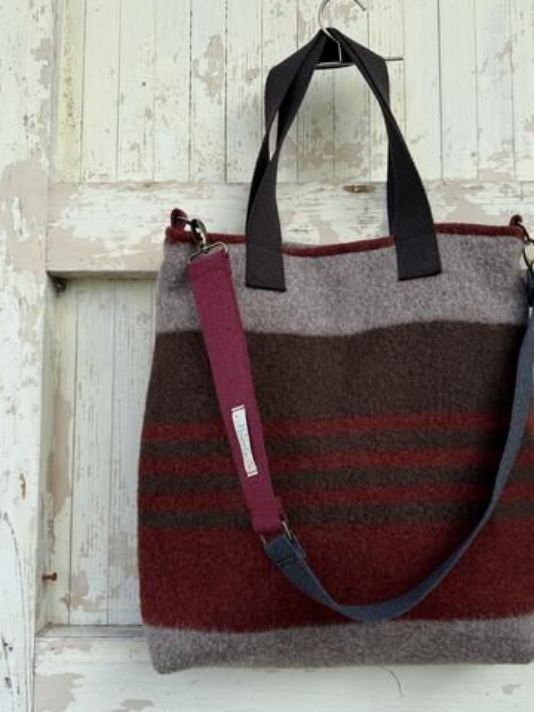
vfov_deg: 59.9
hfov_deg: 46.7
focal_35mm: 30
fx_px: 617
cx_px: 303
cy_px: 381
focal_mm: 6.76
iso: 80
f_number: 1.78
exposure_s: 1/967
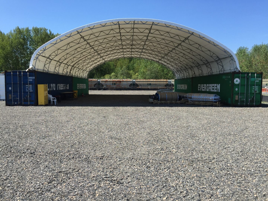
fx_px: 225
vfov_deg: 48.2
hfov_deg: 61.7
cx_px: 134
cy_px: 100
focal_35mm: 29
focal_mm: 4.15
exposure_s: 1/1412
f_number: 2.2
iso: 32
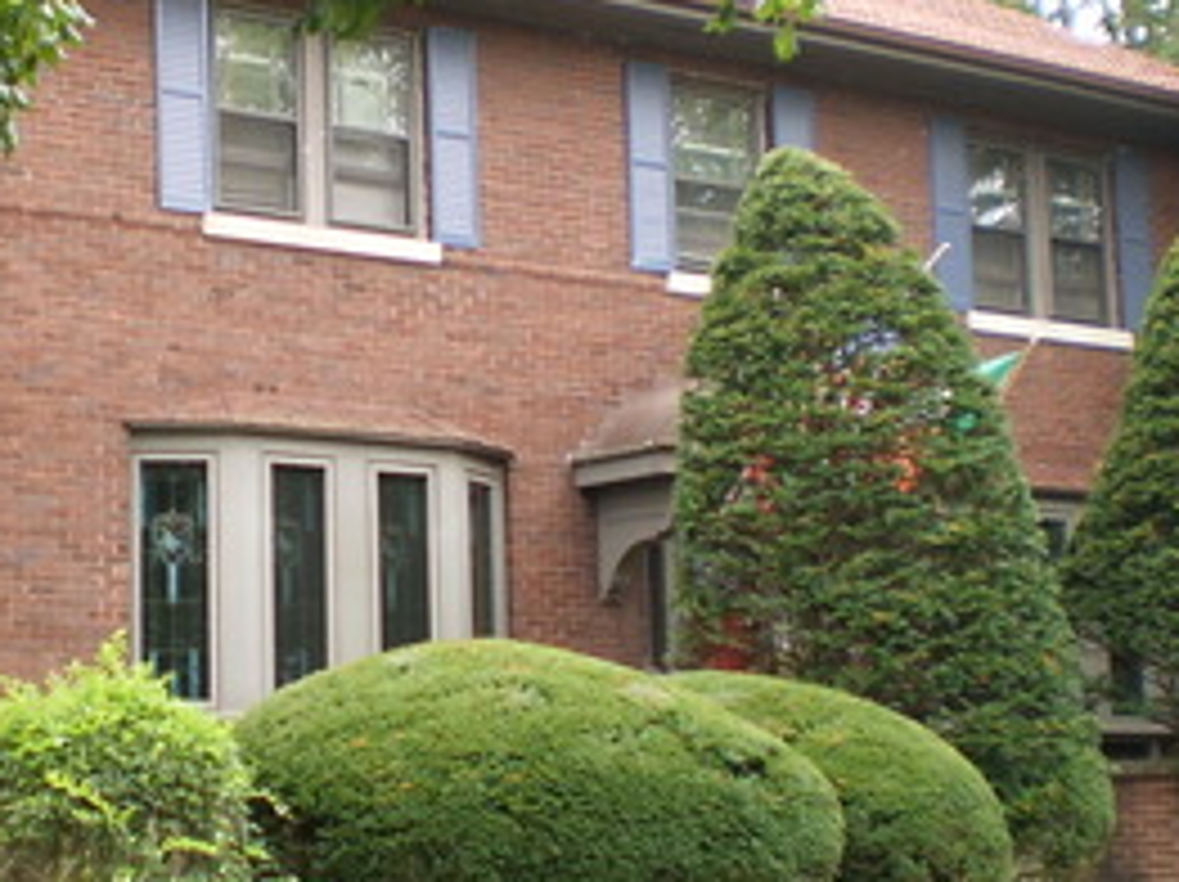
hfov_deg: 22.1
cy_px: 351
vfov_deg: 16.7
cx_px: 342
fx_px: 2994
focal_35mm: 88
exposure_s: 1/100
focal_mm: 6.3
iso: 64
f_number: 3.1
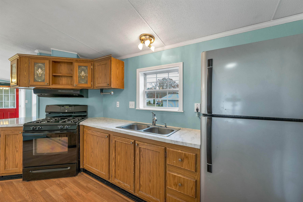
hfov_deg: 104.2
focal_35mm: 14
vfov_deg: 81.2
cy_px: 101
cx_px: 152
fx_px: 118
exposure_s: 1/13
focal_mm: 14
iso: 400
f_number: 8
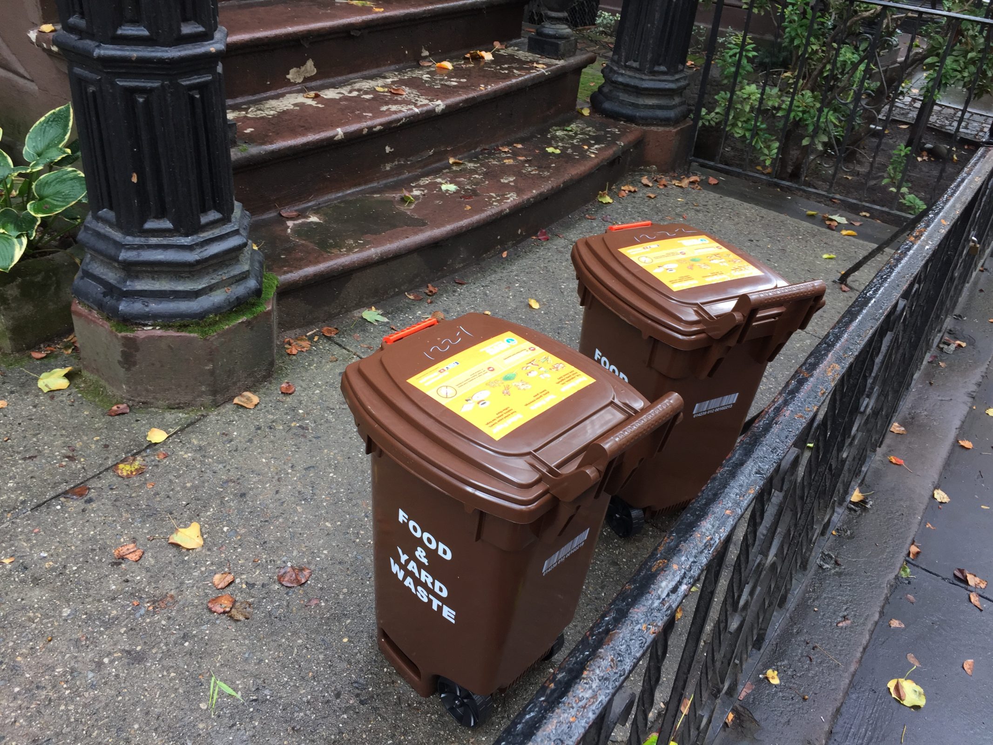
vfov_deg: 48.2
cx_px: 496
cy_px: 372
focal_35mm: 29
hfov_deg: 61.7
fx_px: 832
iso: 40
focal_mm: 4.15
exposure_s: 1/60
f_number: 2.2
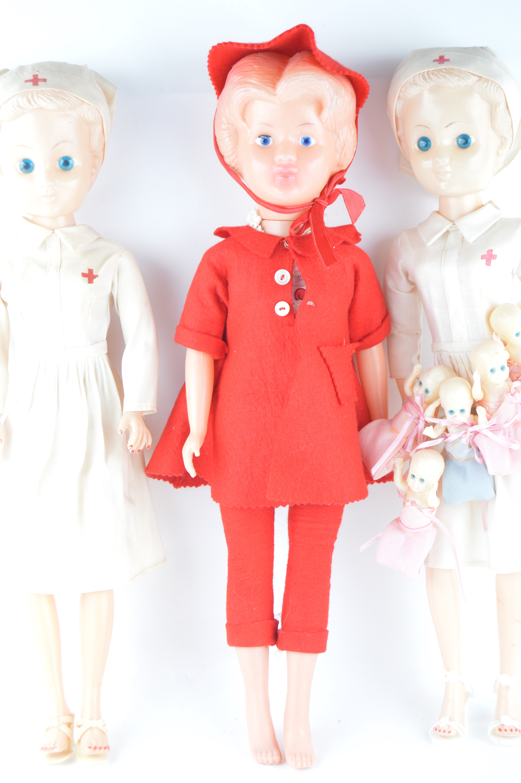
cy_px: 392
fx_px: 1370
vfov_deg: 31.9
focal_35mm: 63
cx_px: 260
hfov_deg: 21.5
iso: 100
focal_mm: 42
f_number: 7.1
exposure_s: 1/25
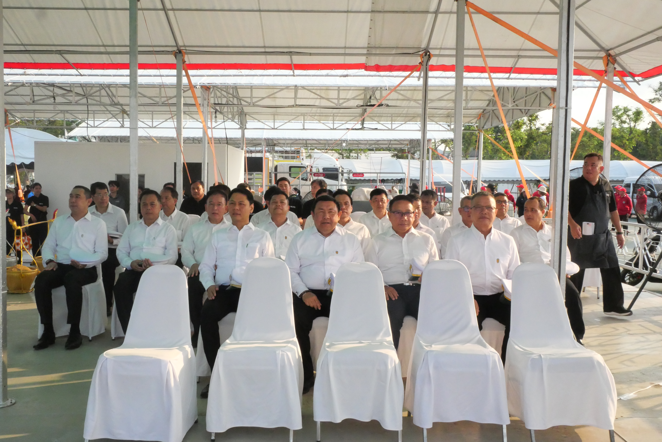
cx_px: 331
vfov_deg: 36.0
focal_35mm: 37
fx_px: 681
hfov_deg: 51.9
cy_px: 221
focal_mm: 18
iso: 4000
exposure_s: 1/400
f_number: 18
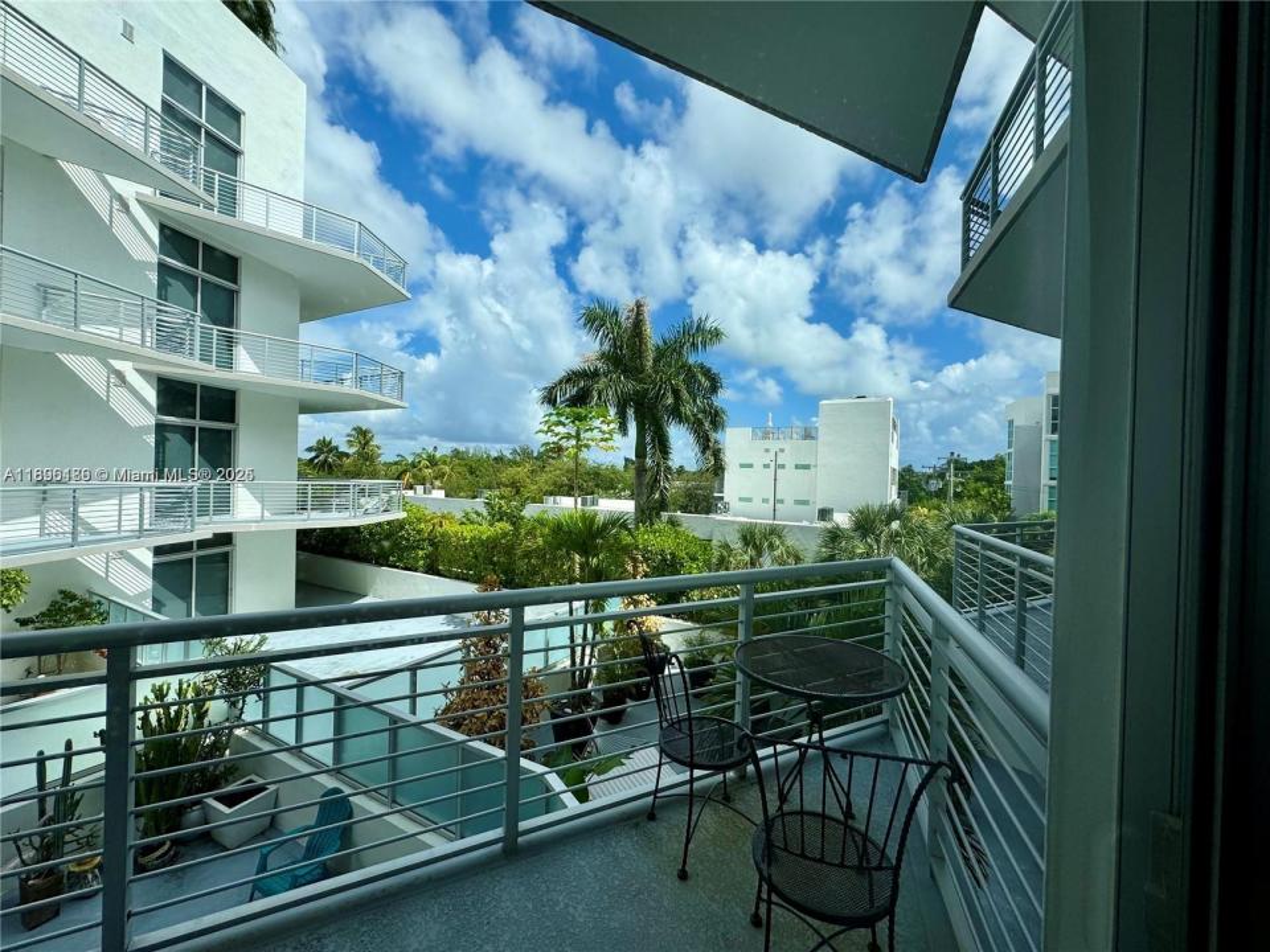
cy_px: 476
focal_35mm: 14
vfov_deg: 85.7
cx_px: 635
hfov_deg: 102.1
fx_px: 514
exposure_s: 1/1160
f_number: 2.2
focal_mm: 2.22
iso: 50
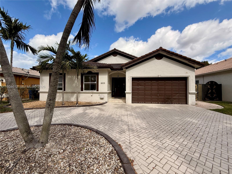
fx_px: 94
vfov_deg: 85.7
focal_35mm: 14
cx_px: 116
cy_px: 87
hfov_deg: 102.1
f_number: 2.2
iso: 64
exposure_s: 1/1613
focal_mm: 2.22
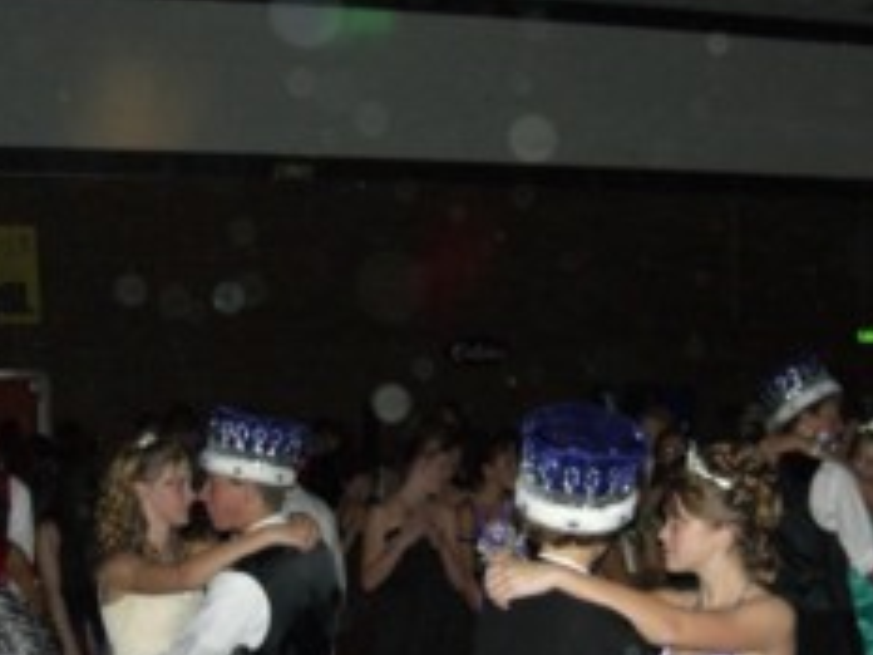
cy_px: 399
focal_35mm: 59
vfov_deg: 24.8
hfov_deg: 32.7
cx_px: 470
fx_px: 1488
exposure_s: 1/60
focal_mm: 6.3
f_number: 3.1
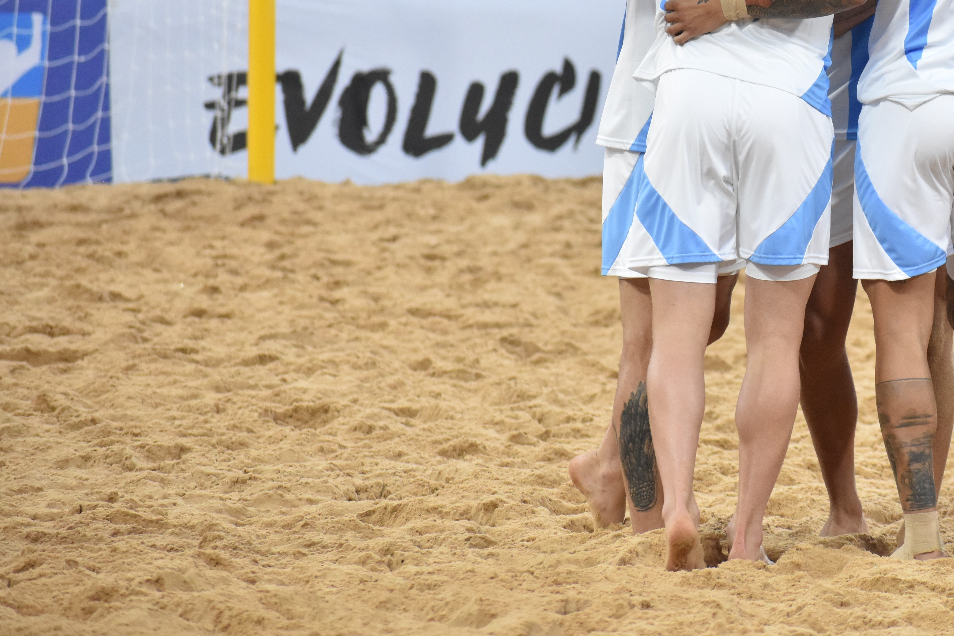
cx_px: 786
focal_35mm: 379
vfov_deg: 3.6
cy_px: 116
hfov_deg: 5.4
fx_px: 10043
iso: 2000
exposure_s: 1/640
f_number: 5
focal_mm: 150
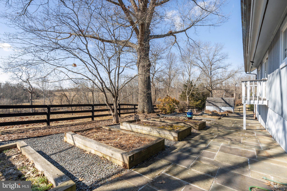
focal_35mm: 16
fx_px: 128
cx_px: 144
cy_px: 96
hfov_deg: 96.7
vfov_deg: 73.7
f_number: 11
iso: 200
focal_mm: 16
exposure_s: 1/250
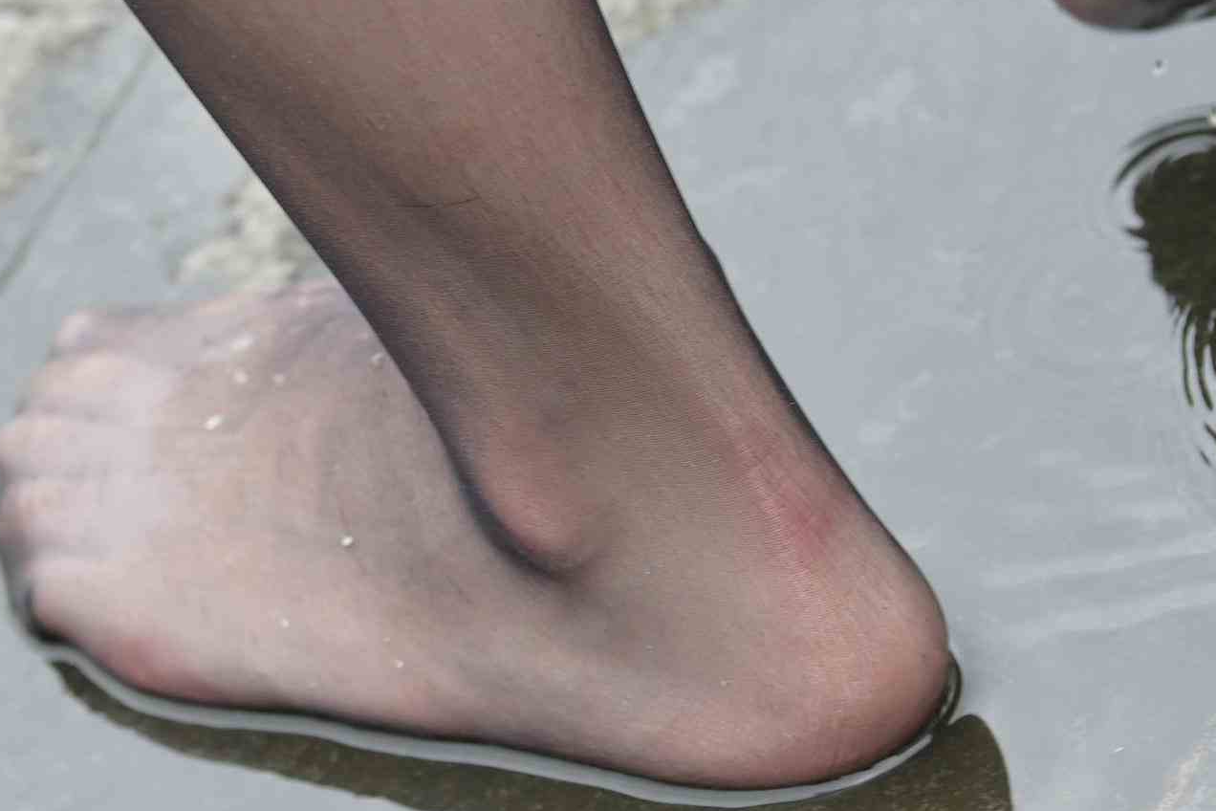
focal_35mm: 369
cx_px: 348
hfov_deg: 5.6
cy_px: 221
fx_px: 12463
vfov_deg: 3.7
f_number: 4
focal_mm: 102
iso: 200
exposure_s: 1/320
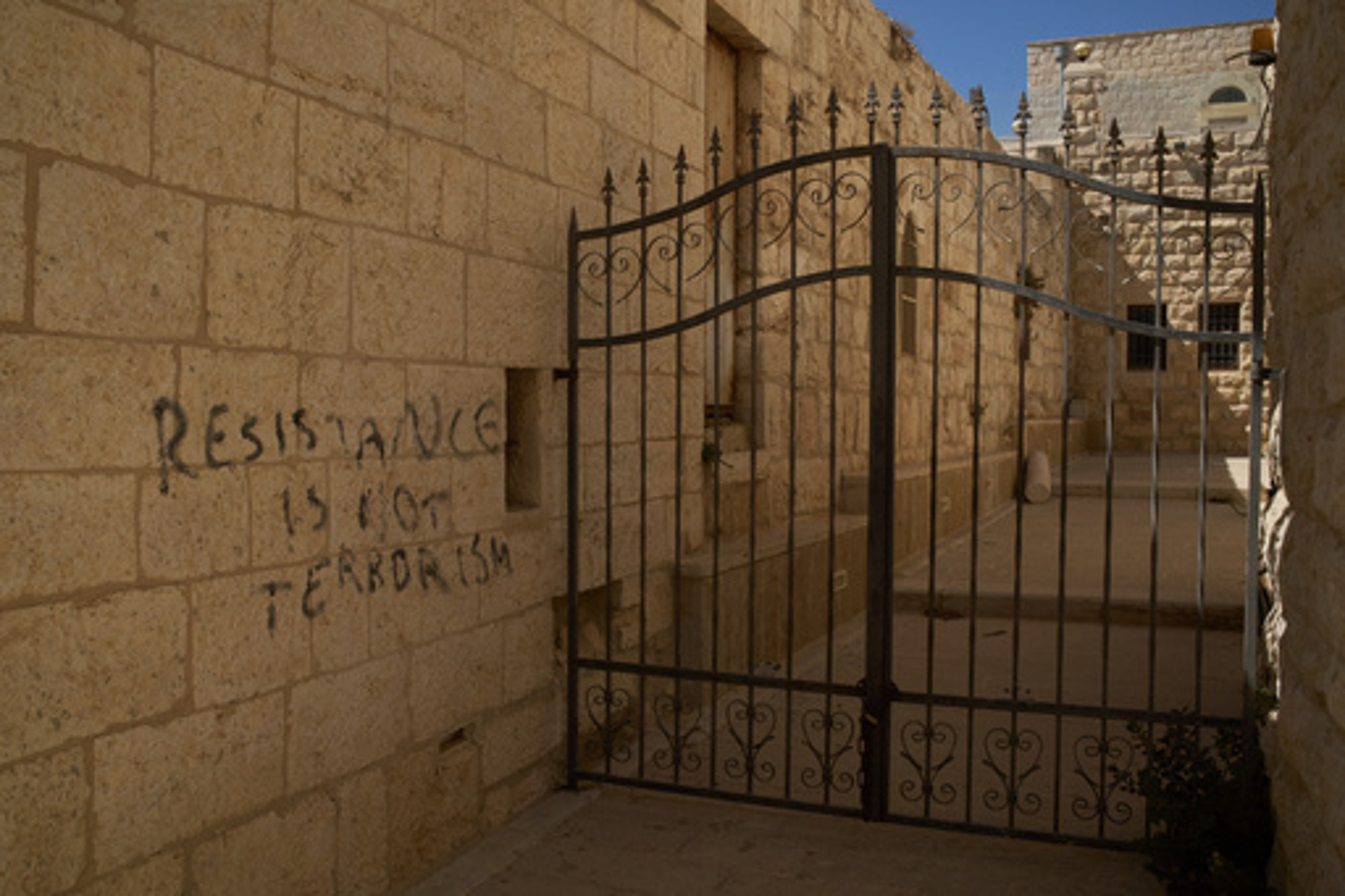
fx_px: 1307
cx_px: 672
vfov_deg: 37.8
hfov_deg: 54.4
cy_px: 448
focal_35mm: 35
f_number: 16
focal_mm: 35
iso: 500
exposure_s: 1/500
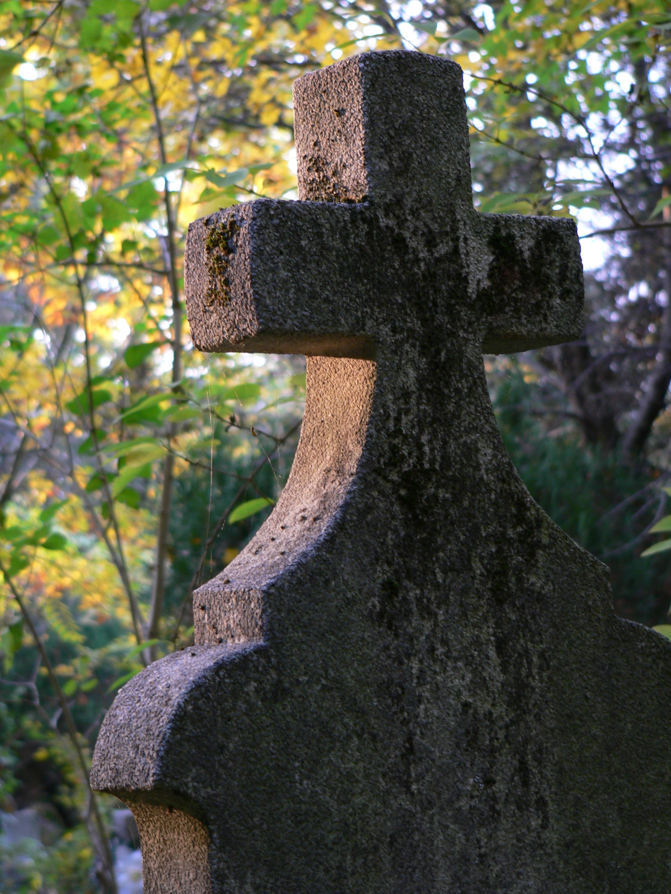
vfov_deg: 20.7
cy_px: 447
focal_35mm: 95
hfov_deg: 15.6
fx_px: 2455
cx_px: 336
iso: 80
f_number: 2.8
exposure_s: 1/15
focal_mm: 15.8
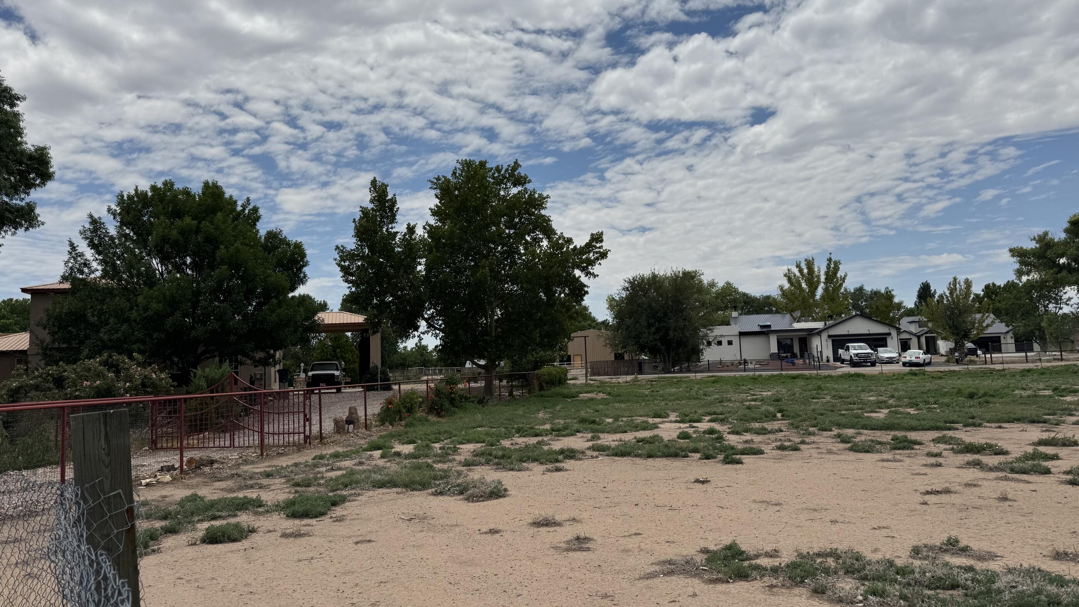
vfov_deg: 41.5
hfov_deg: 67.9
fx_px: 801
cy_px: 279
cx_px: 572
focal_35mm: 28
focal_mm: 6.76
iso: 80
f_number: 1.78
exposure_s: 1/12346
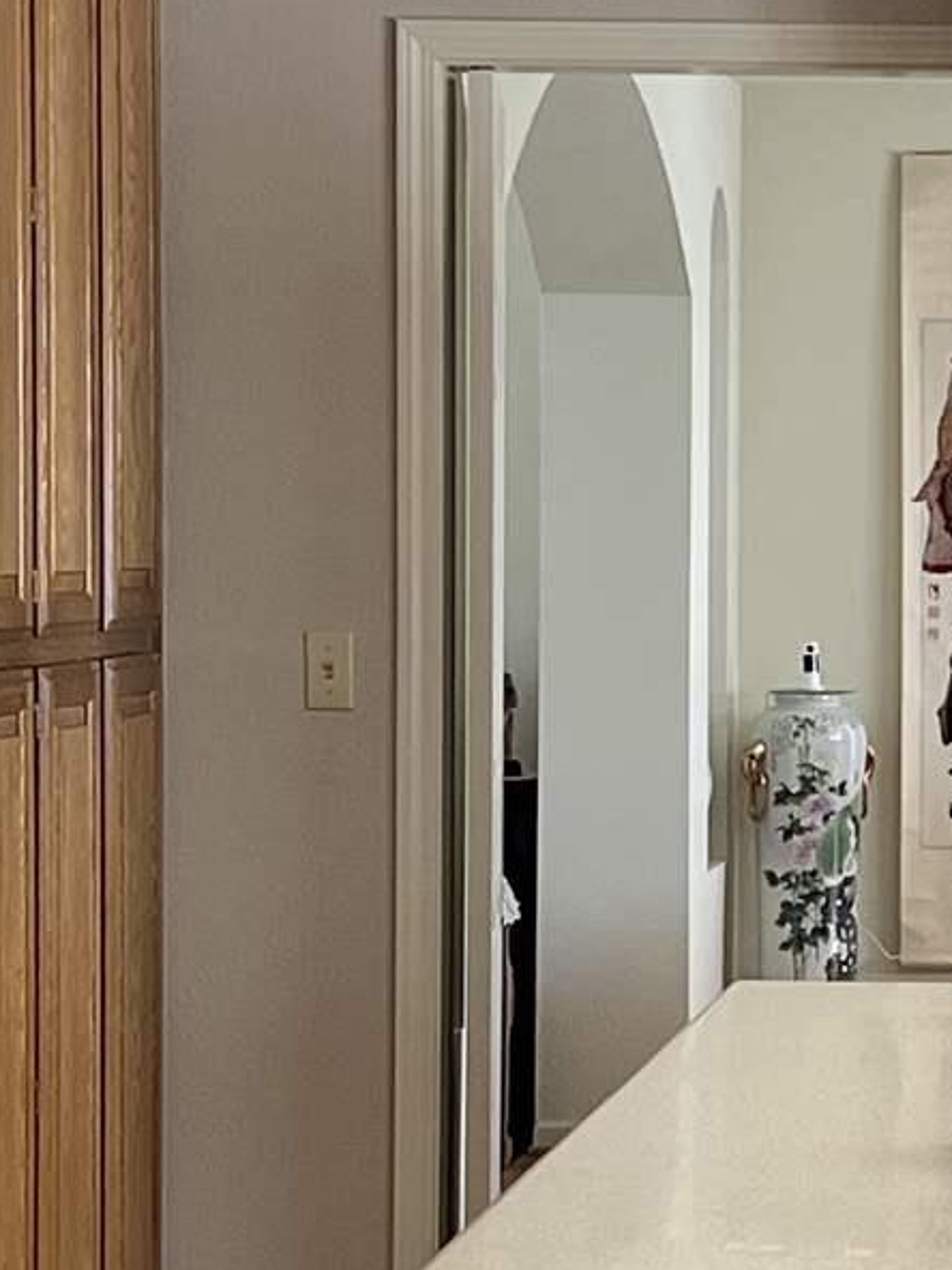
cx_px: 1121
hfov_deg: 10.8
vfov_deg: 14.6
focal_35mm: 135
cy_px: 759
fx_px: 4950
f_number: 1.5
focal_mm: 5.7
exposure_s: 1/105
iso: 125
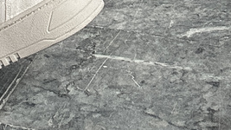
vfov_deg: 5.2
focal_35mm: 196
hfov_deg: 10.3
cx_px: -209
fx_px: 1200
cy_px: -471
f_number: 1.9
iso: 50
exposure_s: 1/120
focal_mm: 2.69
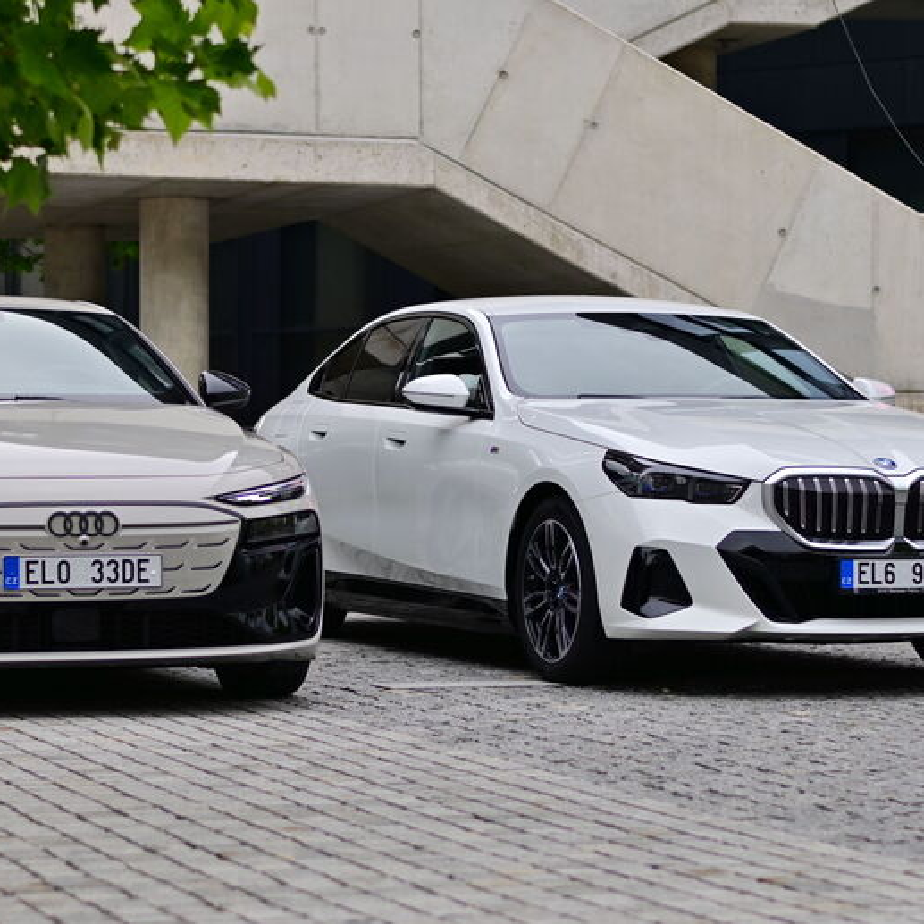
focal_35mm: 102
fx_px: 3080
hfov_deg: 17.0
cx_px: 349
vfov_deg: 17.1
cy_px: 491
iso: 100
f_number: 2
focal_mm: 50
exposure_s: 1/2000
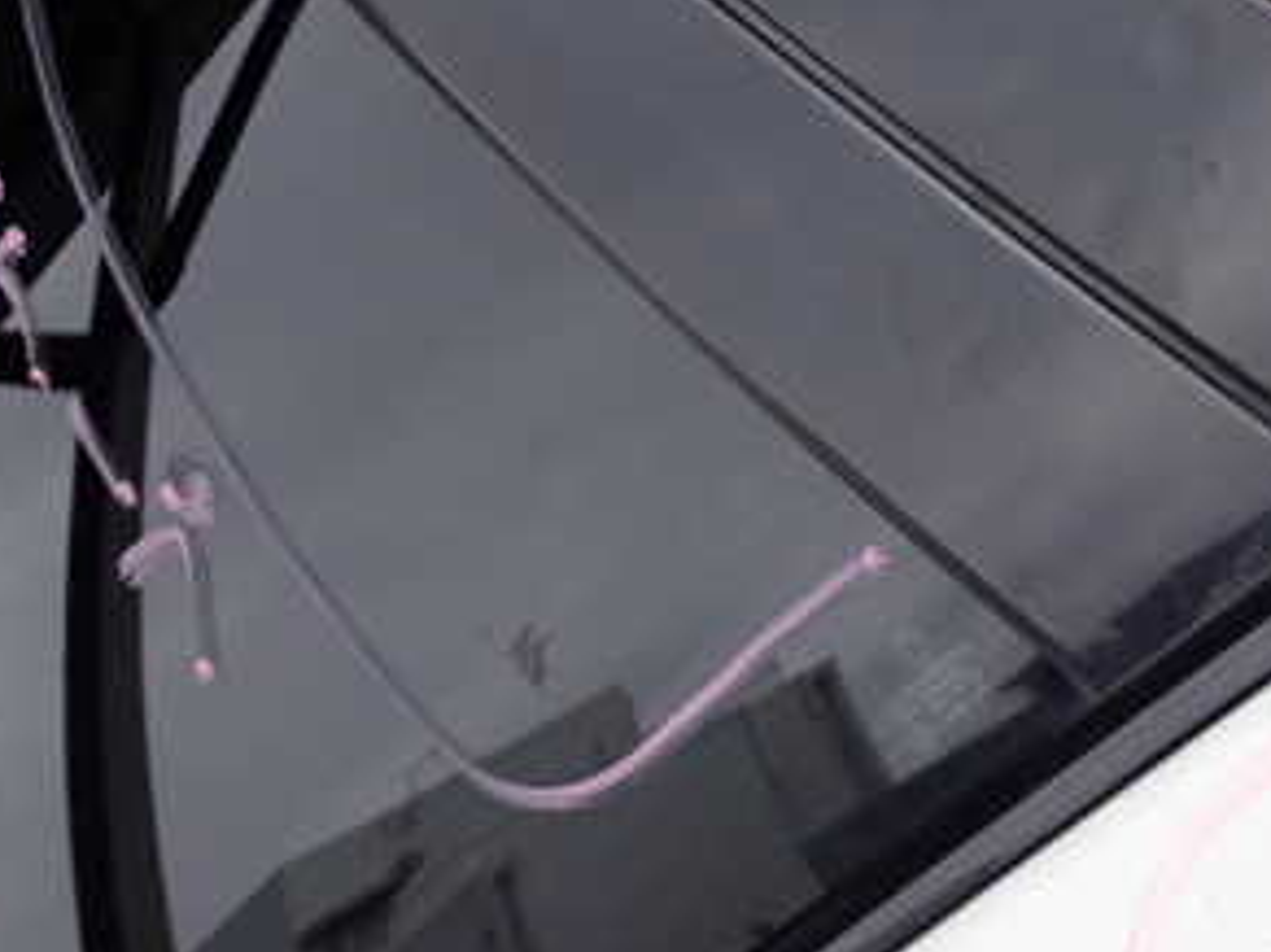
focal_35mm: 103
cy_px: 585
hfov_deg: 18.8
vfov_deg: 14.3
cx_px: 1105
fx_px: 3780
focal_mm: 9.01
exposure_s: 1/125
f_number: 3.2
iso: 200
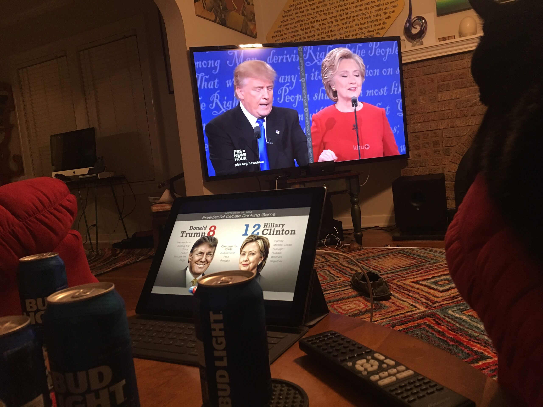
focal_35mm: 29
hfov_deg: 61.7
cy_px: 204
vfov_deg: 48.2
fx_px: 455
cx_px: 272
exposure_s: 1/30
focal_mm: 4.15
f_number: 2.2
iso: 160
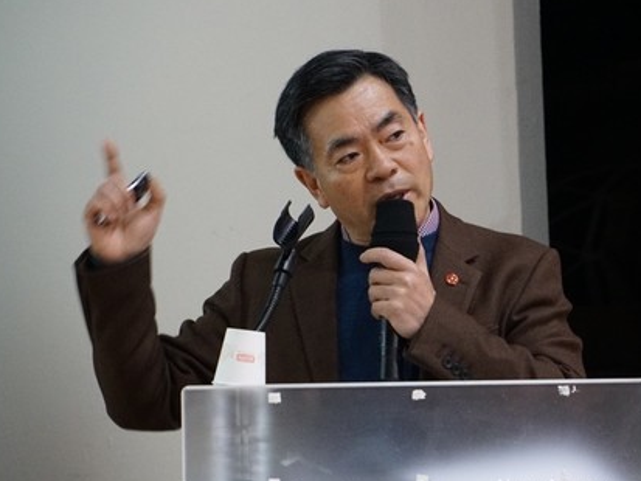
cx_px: 396
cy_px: 252
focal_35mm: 419
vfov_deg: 3.6
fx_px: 7761
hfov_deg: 4.7
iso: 6400
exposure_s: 1/40
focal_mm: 200
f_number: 6.3
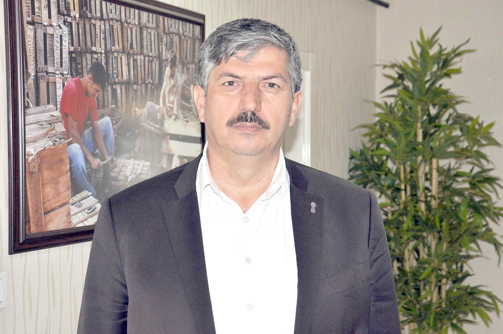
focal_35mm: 68
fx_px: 942
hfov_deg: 29.9
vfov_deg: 20.1
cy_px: 167
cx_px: 252
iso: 800
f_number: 4.8
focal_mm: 45
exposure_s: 1/60
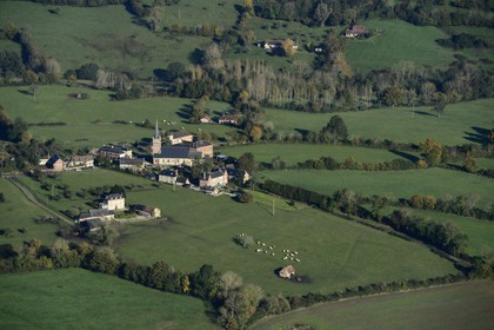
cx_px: 247
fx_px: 2744
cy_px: 165
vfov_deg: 6.9
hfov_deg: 10.3
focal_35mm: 200
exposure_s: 1/1000
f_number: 8
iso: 400
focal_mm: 200
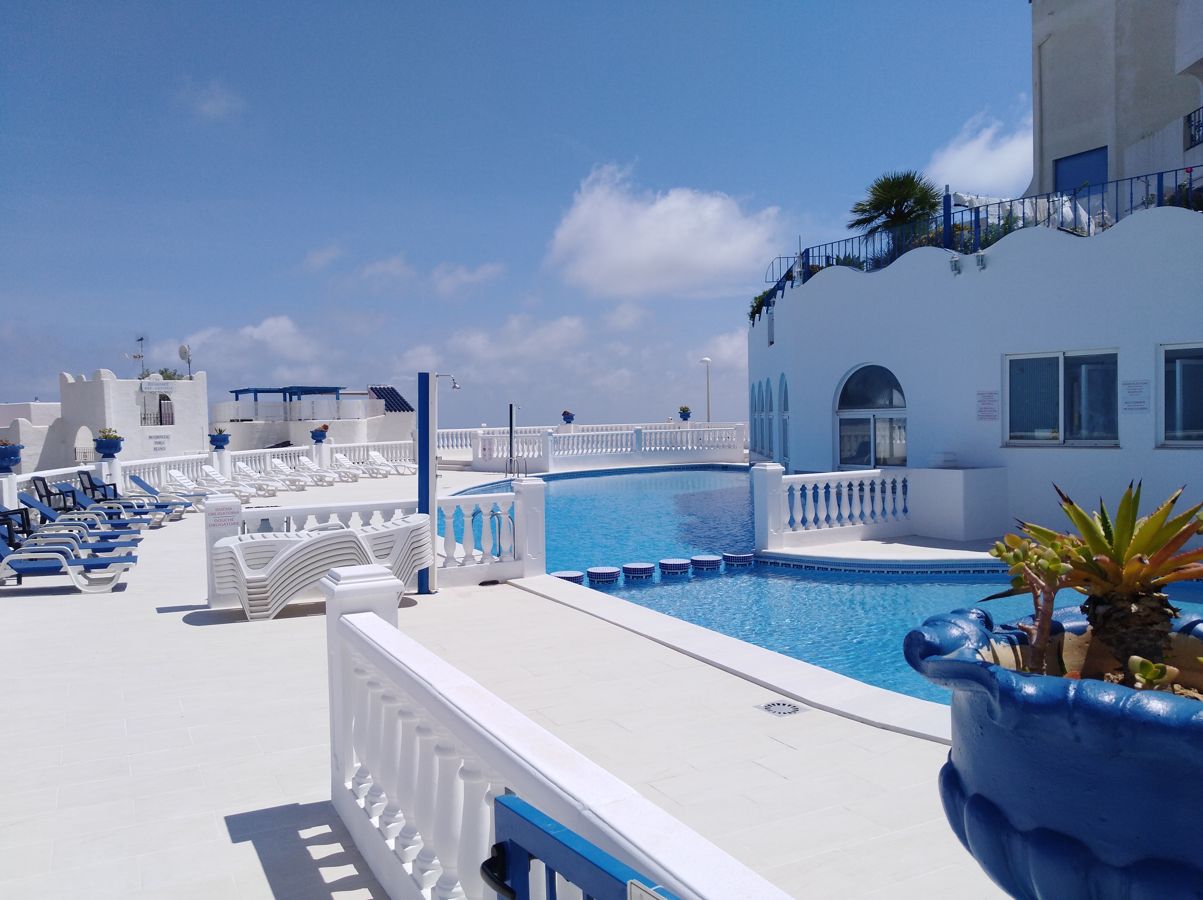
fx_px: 903
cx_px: 602
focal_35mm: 26
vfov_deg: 53.0
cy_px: 450
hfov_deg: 67.4
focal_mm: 3.83
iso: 102
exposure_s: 1/2303
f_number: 2.2
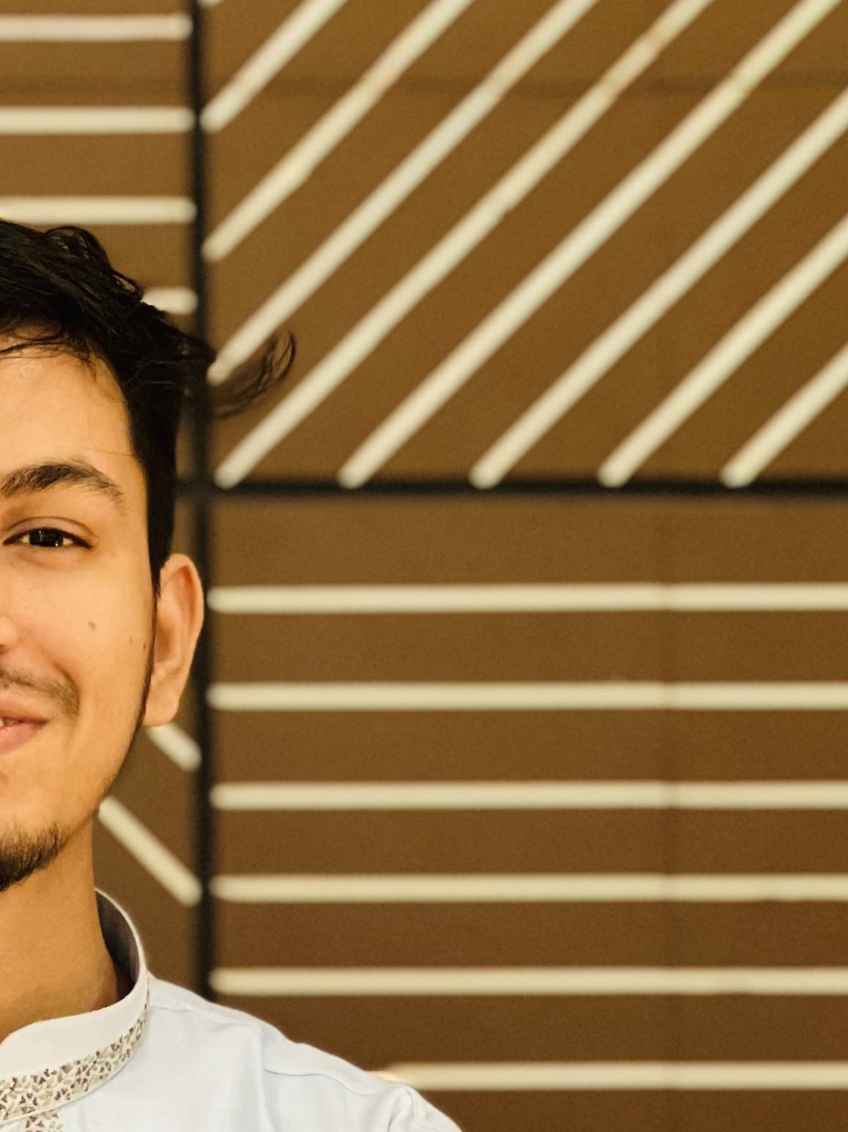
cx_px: -41
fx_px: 6568
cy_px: 951
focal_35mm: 201
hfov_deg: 7.4
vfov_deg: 9.8
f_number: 2.8
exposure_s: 1/33
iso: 320
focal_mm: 9
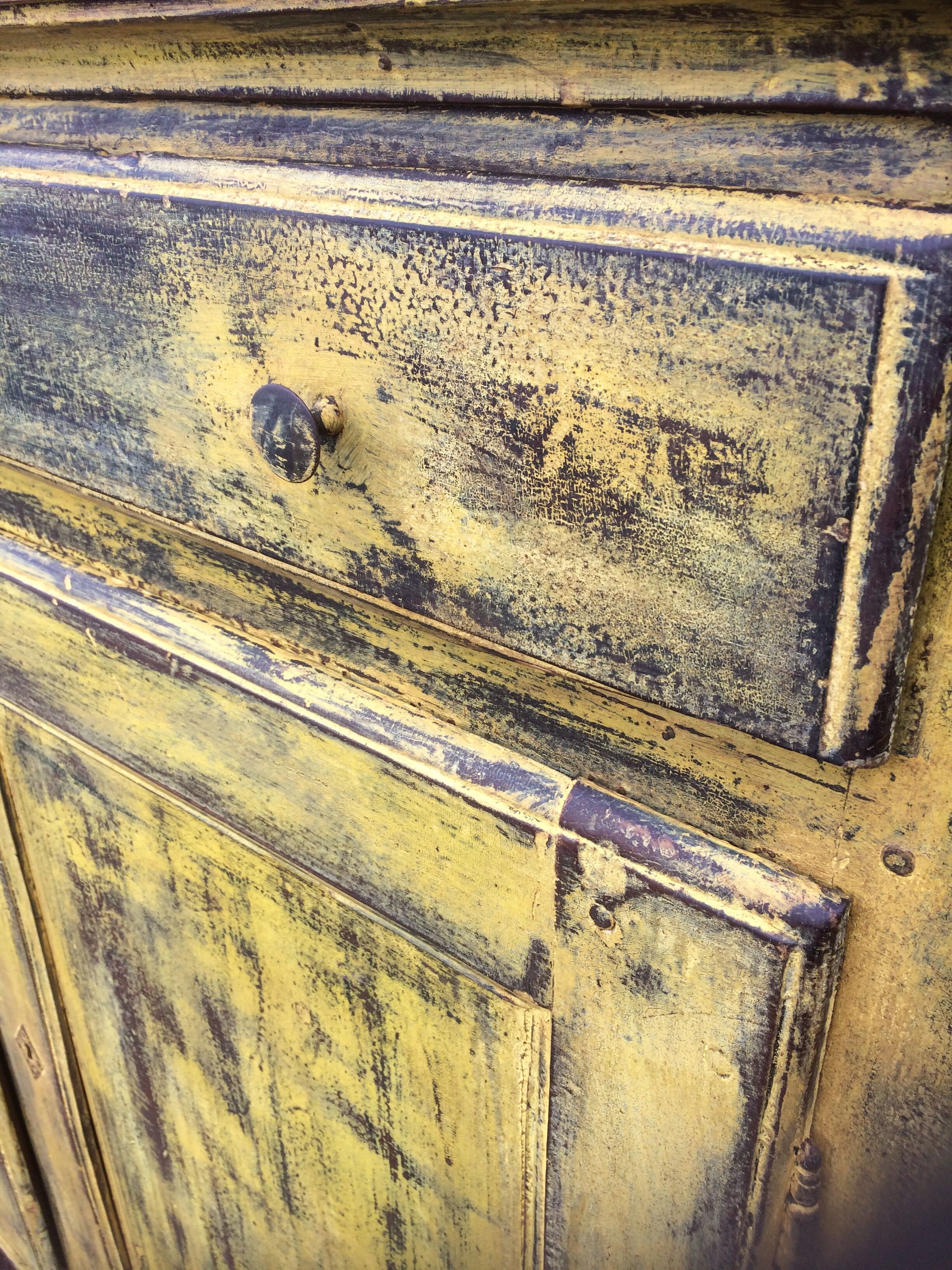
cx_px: 476
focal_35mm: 29
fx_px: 1063
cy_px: 635
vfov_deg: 61.7
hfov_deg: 48.2
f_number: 2.2
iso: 32
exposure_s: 1/240
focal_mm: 4.15
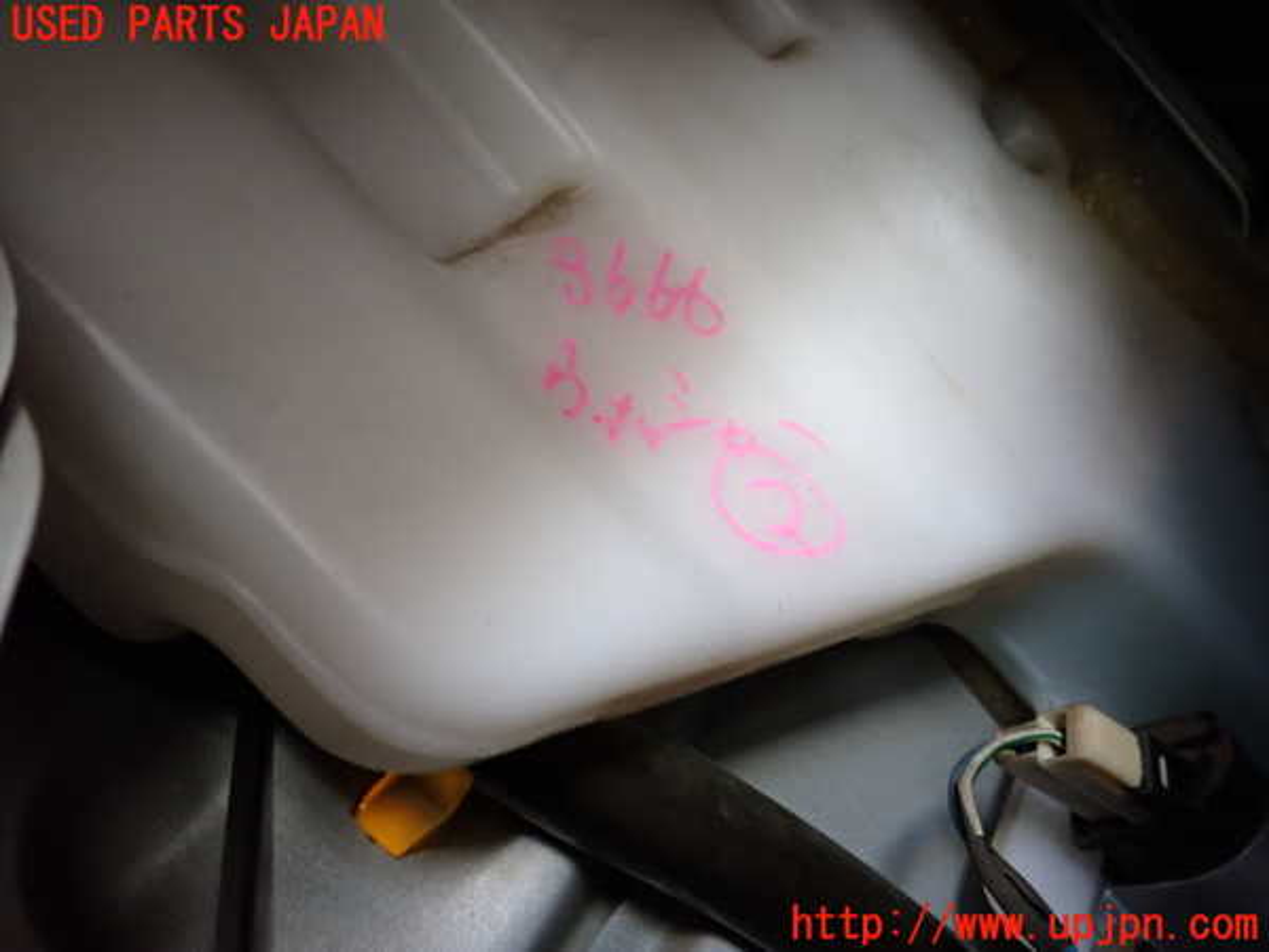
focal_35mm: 30
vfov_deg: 46.8
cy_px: 476
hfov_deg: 60.0
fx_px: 1100
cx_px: 634
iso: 400
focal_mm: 5.4
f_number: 2.3
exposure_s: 1/30
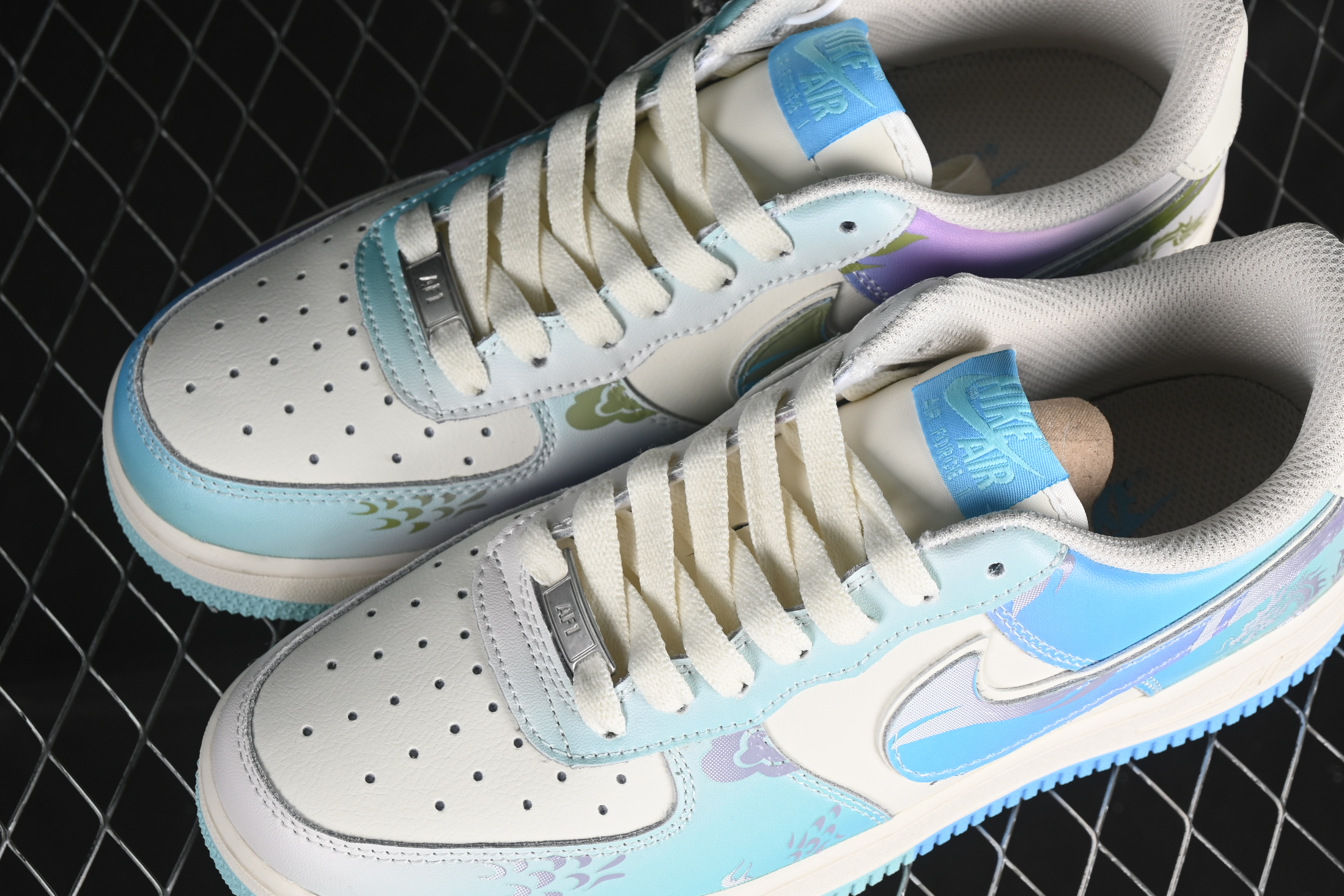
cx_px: 743
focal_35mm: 95
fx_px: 3546
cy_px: 477
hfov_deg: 21.5
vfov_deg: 14.4
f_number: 7.1
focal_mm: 50
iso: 160
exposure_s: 1/80
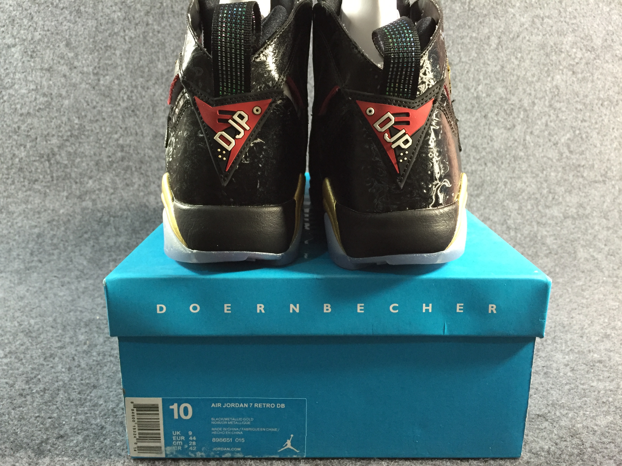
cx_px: 311
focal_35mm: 29
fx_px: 521
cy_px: 233
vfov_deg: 48.2
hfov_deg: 61.7
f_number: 2.2
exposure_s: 1/33
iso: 200
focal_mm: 4.15
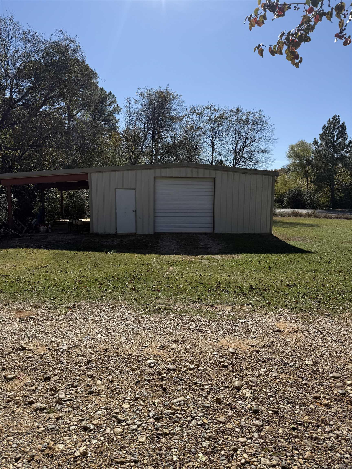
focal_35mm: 24
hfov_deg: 56.8
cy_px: 234
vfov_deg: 71.6
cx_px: 176
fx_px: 325
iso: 80
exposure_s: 1/5319
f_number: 1.78
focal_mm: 6.76
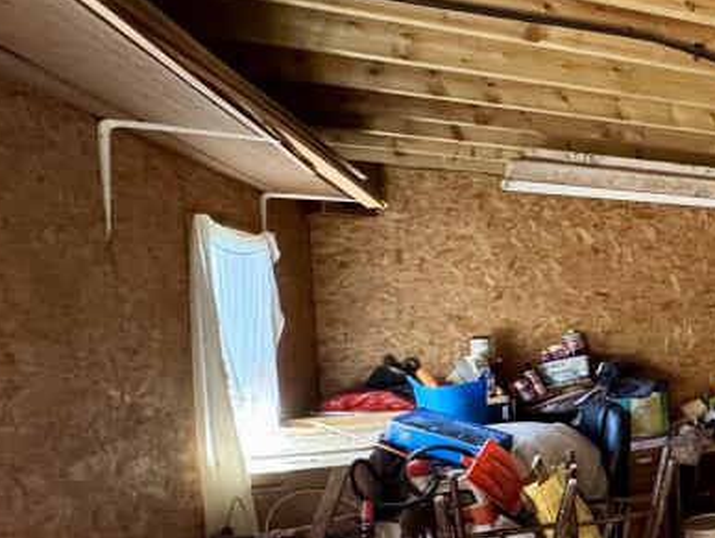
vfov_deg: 38.4
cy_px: 348
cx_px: 916
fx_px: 765
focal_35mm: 37
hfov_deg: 35.4
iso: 400
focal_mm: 2.22
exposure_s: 1/60
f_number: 2.2
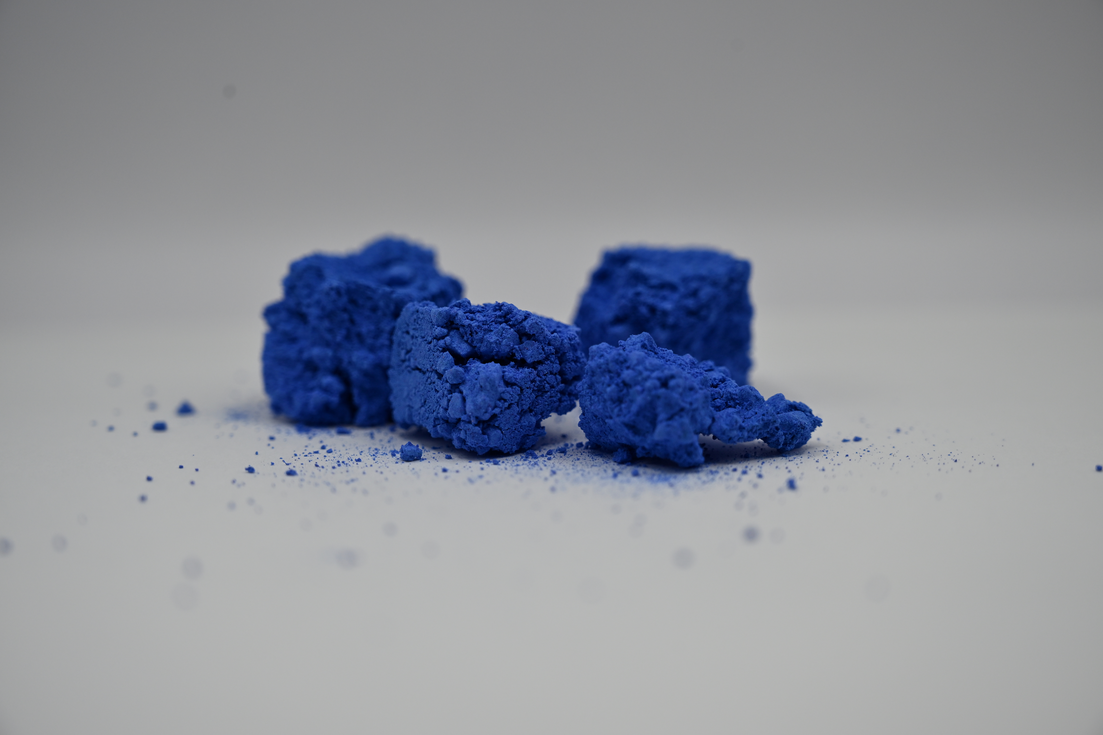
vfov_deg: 19.5
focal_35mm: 70
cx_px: 552
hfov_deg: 28.8
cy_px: 368
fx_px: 2145
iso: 360
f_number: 5.6
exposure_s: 1/250
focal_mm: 70
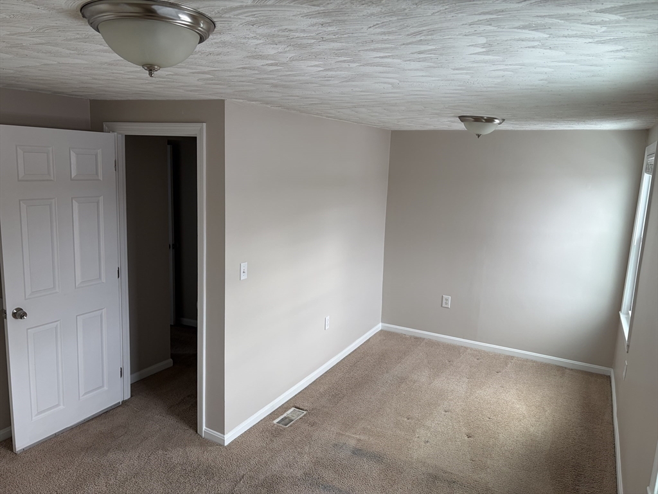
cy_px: 247
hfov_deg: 67.3
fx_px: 494
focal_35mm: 26
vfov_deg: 53.1
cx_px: 329
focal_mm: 5.96
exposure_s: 1/121
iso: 50
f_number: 1.6
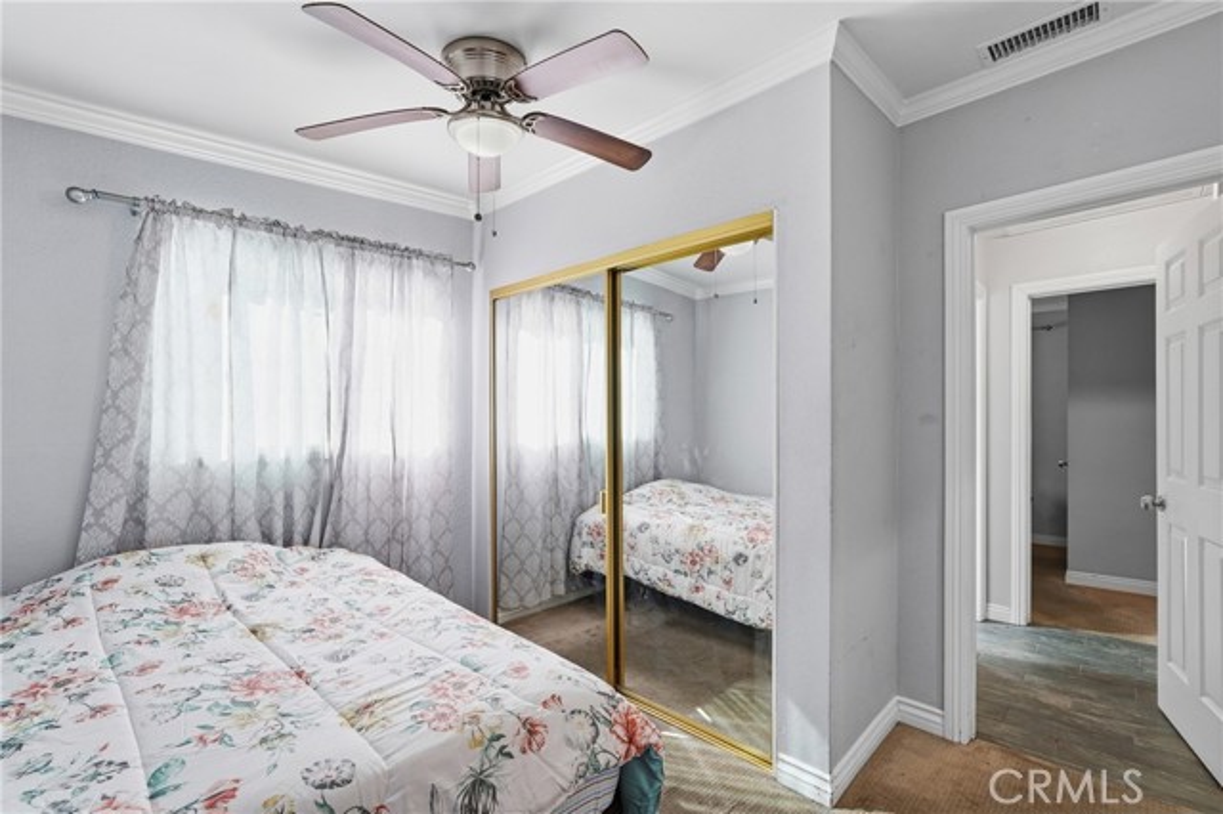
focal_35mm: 16
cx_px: 612
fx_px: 560
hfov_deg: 95.0
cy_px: 407
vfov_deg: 72.0
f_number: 9
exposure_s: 1/40
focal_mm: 16.5
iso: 250
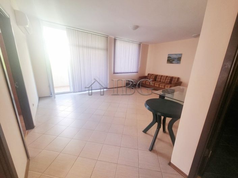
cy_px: 89
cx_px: 119
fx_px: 89
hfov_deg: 106.2
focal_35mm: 13
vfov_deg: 89.9
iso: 100
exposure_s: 1/50
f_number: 2.2
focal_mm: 2.2
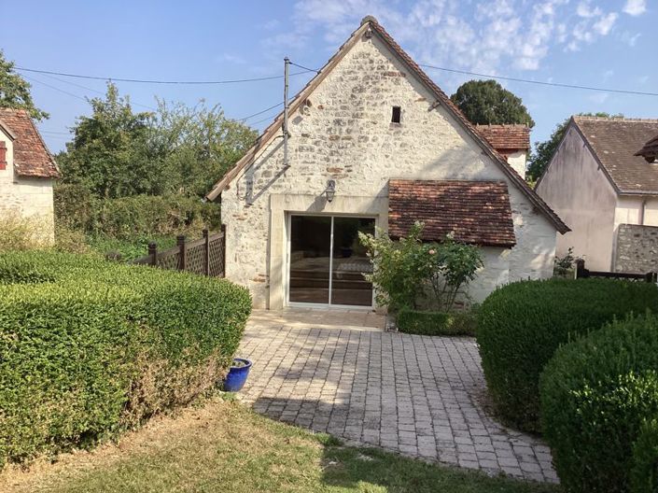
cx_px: 329
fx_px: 589
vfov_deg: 45.4
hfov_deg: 58.4
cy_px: 246
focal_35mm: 31
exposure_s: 1/1045
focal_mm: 3.3
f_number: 2.4
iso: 25
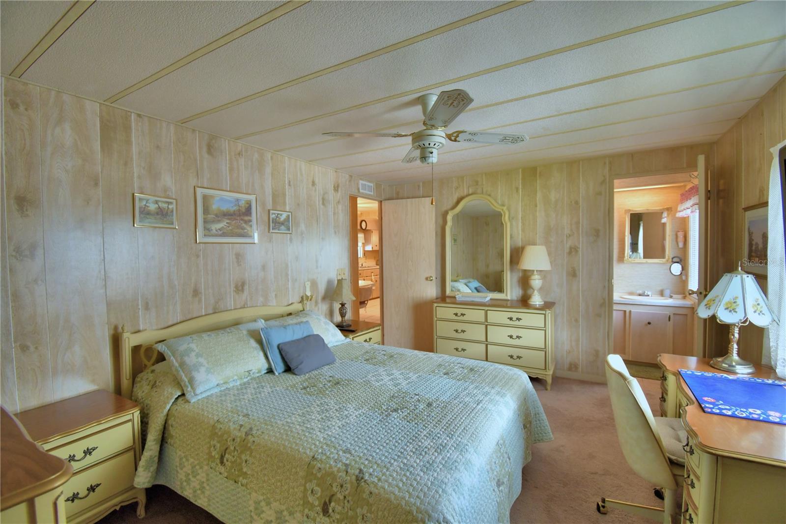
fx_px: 327
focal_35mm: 15
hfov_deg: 100.4
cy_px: 262
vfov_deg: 77.3
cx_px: 393
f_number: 4.5
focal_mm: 10
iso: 400
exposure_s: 1/50
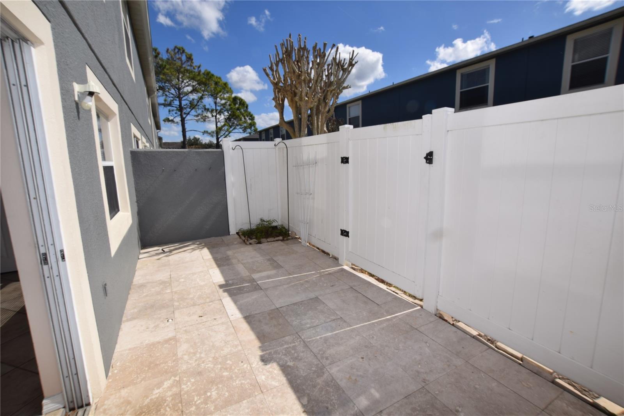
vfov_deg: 77.3
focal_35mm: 15
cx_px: 312
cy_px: 208
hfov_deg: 100.4
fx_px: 260
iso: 100
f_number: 13
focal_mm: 10
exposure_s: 1/200
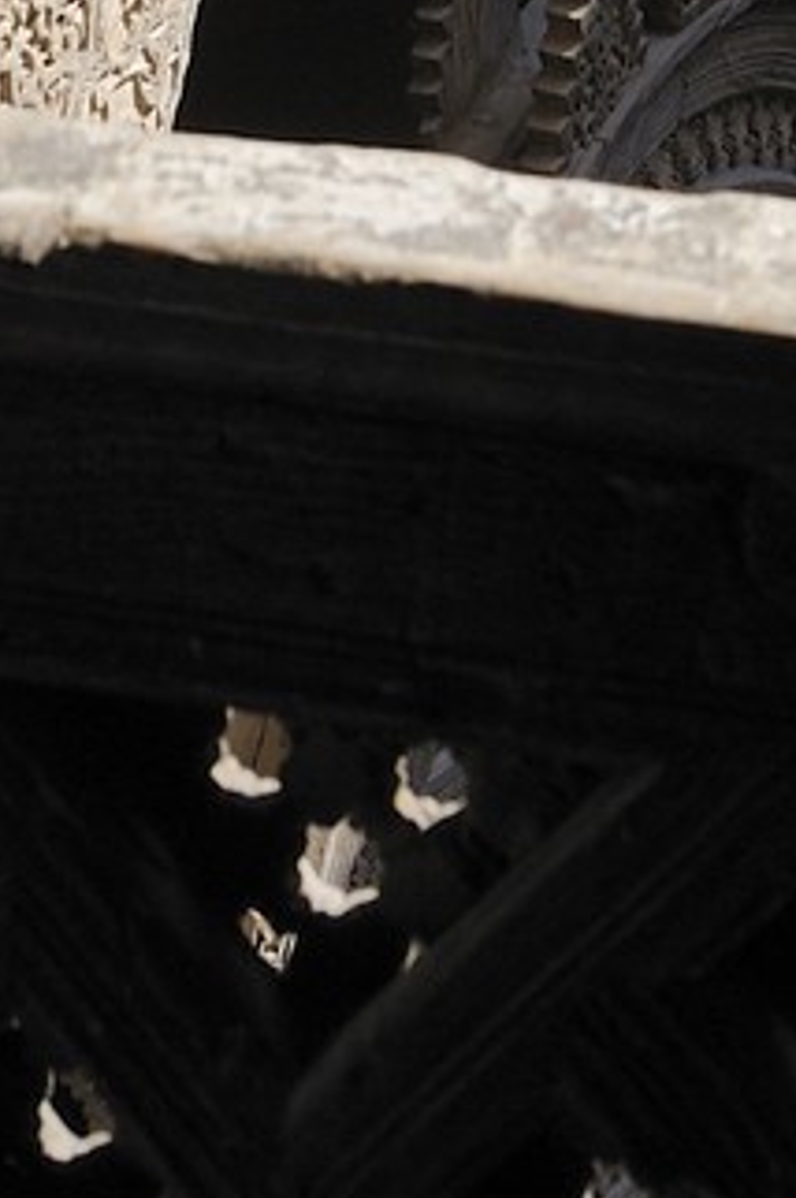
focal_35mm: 199
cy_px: -1633
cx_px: 342
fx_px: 6614
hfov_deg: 6.9
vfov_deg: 9.3
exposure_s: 1/160
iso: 200
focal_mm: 40
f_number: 11
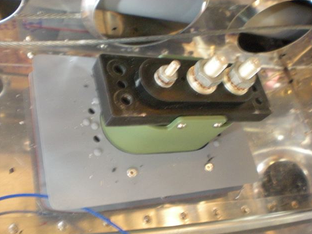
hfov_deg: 47.9
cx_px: 159
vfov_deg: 36.8
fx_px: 352
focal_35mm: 39
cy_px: 117
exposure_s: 1/8
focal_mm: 6.3
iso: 587
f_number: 3.1
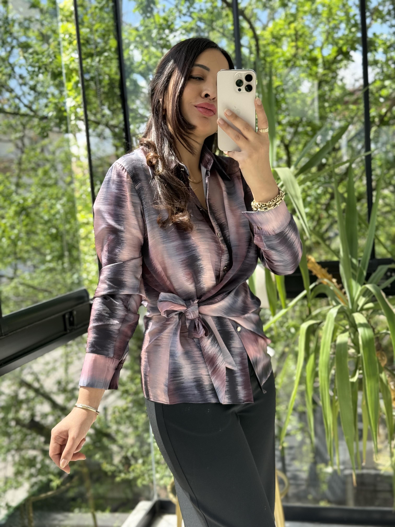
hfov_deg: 30.3
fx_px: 730
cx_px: 198
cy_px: 264
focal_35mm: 48
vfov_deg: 39.7
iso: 100
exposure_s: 1/566
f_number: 1.78
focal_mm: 6.76
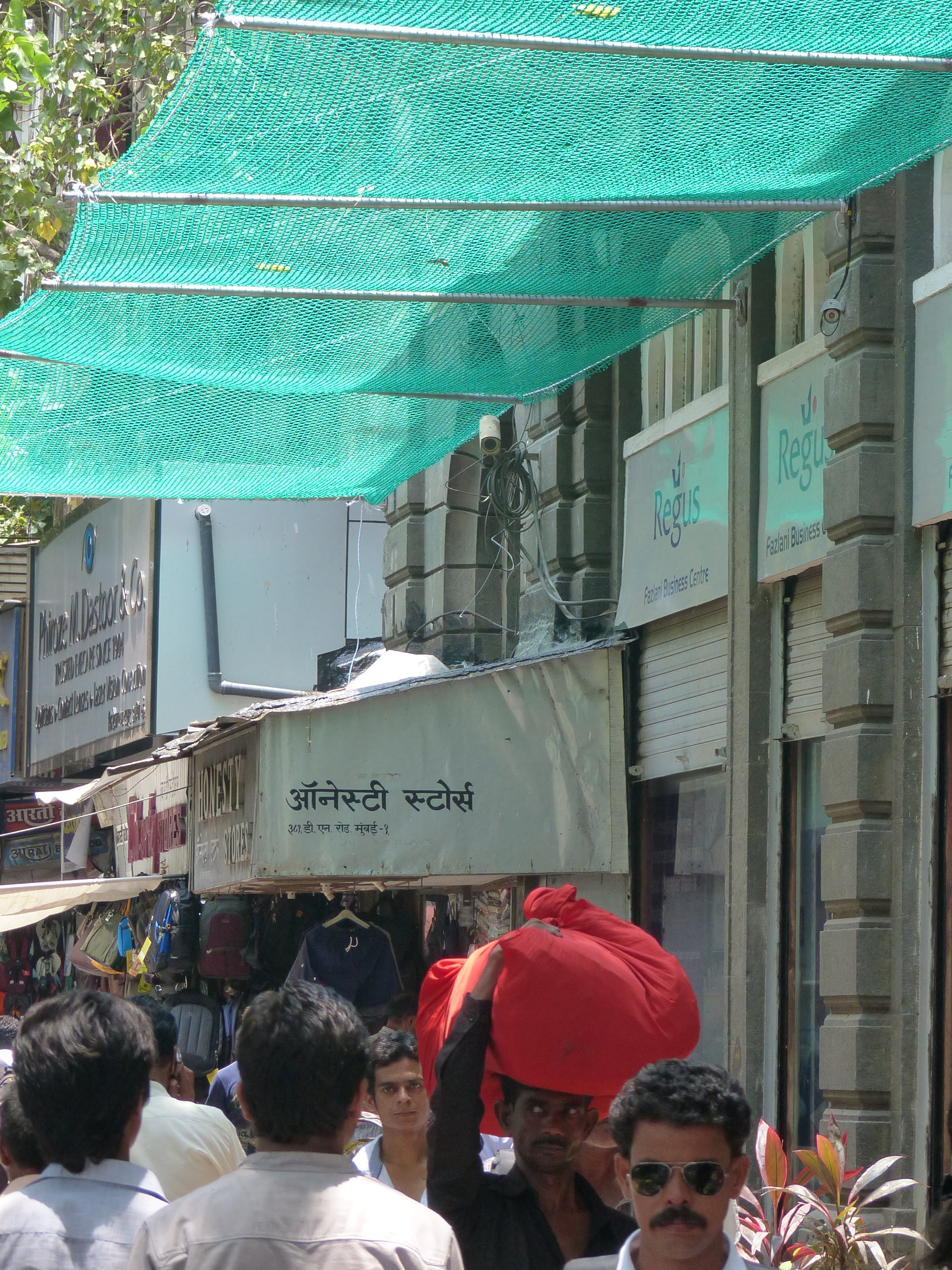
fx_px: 5427
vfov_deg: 13.3
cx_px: 565
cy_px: 465
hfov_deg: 10.0
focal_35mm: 148
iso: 160
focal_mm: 20.9
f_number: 4
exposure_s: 1/160
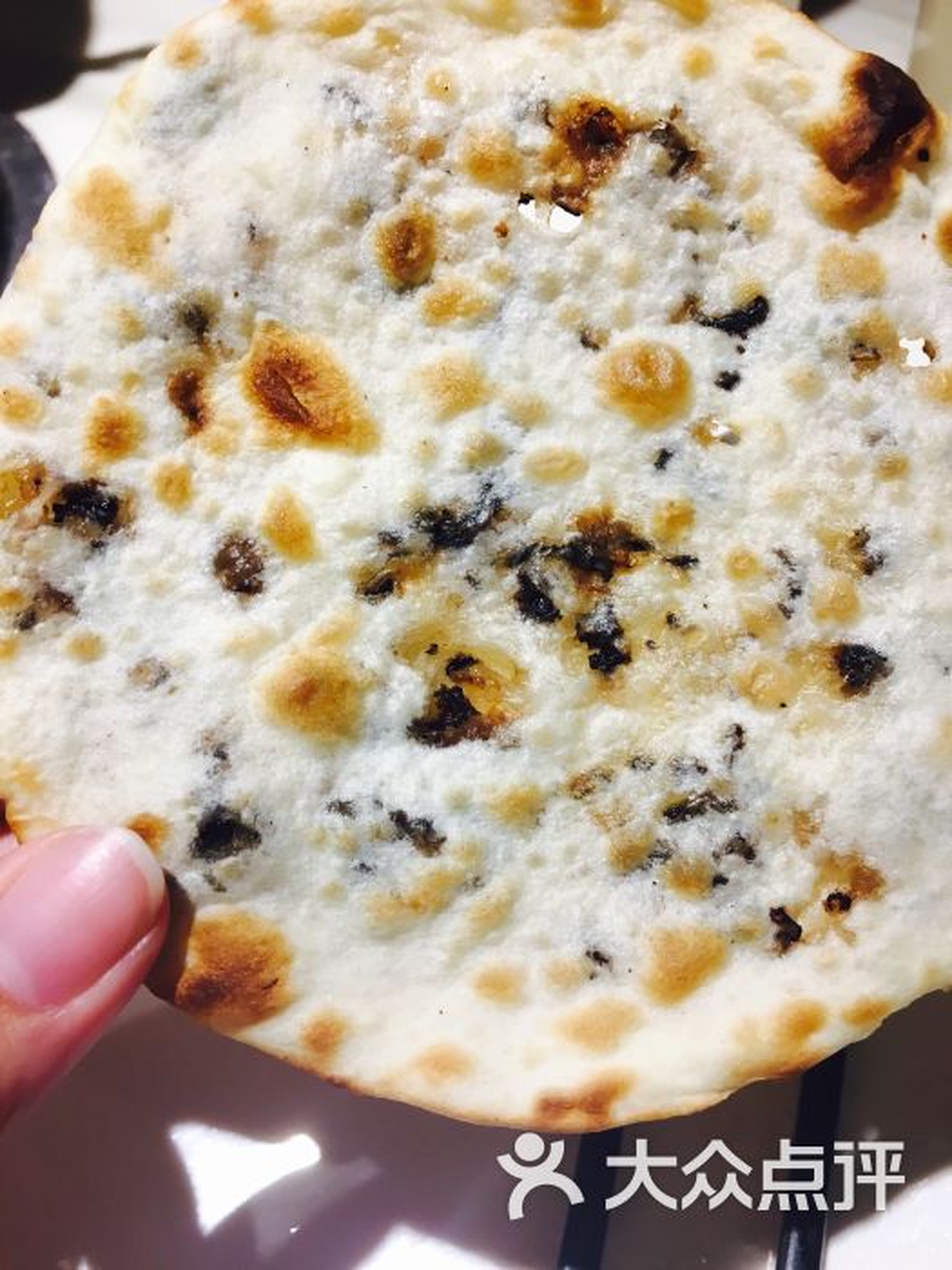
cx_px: 476
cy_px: 635
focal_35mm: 29
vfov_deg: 61.7
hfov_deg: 48.2
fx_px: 1063
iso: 25
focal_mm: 4.15
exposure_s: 1/33
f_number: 2.2
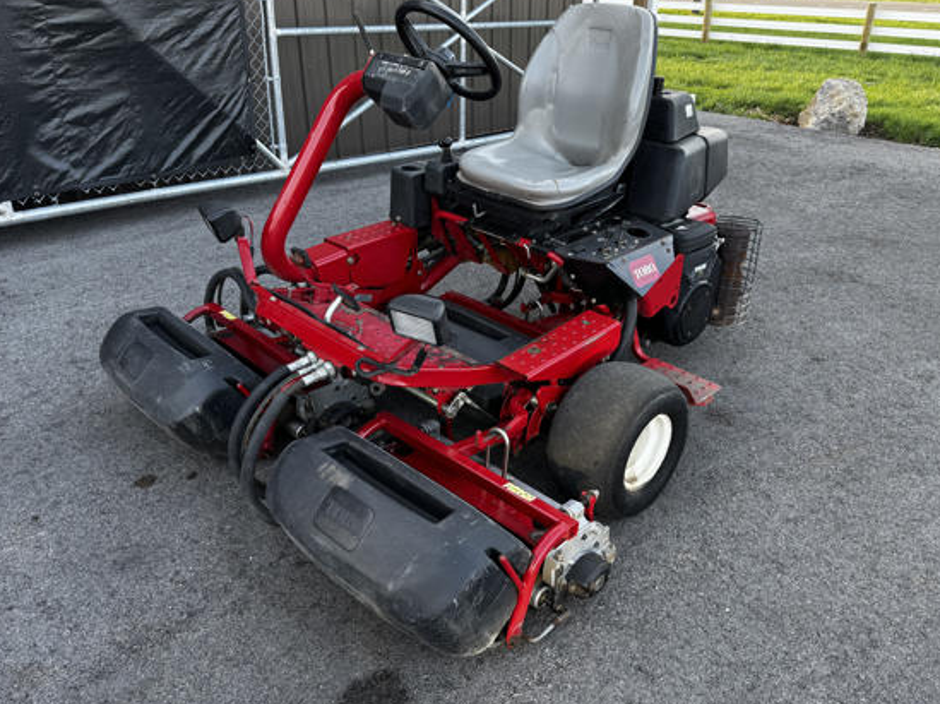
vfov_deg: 49.7
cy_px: 344
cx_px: 486
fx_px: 760
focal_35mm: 28
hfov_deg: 63.5
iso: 64
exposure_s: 1/181
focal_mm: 6.76
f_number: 1.78
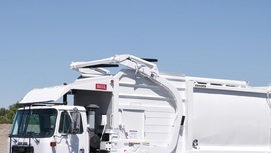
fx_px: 690
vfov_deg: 12.6
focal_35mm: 96
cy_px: 84
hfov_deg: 22.2
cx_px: 142
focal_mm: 33
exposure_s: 1/640
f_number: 6.3
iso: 100
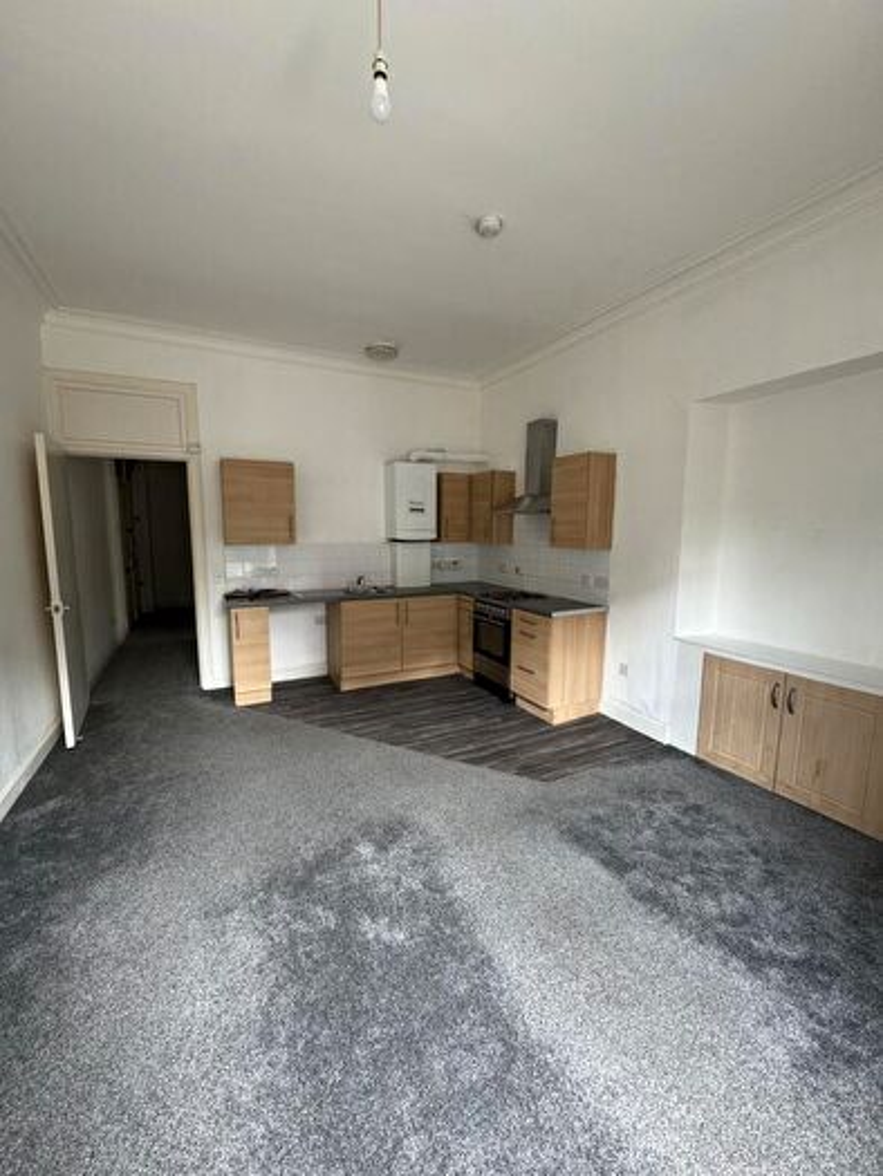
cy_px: 588
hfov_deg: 85.7
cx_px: 442
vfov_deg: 102.1
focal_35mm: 14
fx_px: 476
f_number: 2.2
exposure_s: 1/99
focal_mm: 2.22
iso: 200
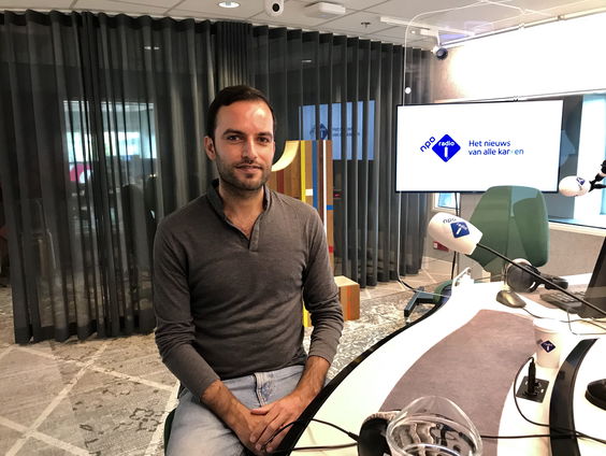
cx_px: 303
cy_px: 228
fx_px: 491
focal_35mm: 28
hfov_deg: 63.4
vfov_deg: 49.8
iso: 80
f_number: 1.8
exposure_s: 1/16
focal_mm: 3.99
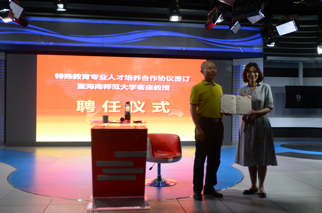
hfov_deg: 53.2
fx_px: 321
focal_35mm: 36
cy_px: 106
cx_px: 161
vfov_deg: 36.7
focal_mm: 24
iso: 250
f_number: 3.2
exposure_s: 1/80
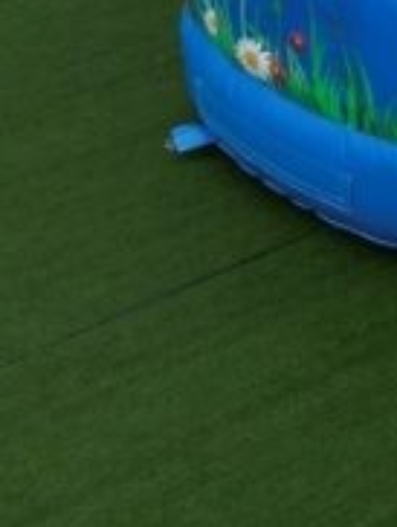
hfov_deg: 10.4
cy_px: -235
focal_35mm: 135
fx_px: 2060
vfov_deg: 13.8
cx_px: 719
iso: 110
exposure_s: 1/1600
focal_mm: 6.72
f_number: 1.7
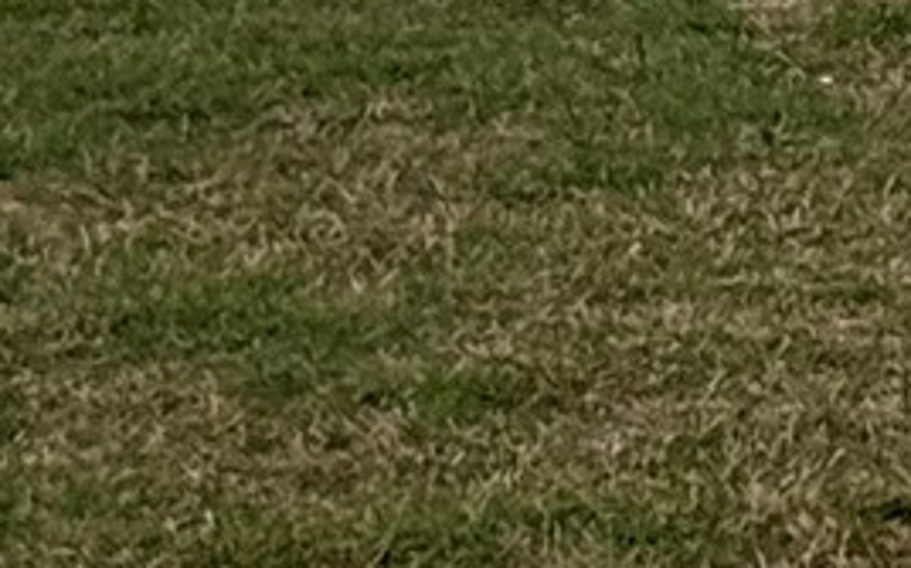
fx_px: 9650
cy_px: -1411
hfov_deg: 5.0
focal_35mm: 389
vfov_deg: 3.3
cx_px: 3188
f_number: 1.78
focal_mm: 6.76
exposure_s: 1/3425
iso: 64
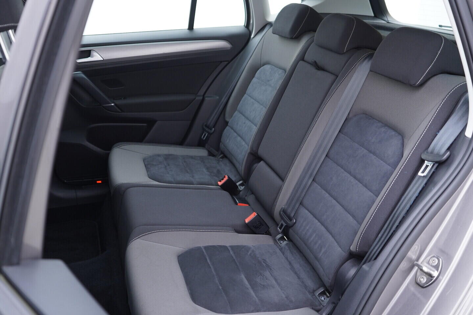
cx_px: 236
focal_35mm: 36
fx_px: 473
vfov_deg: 36.9
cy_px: 158
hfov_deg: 53.1
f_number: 2.8
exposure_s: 1/40
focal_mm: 24
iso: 250
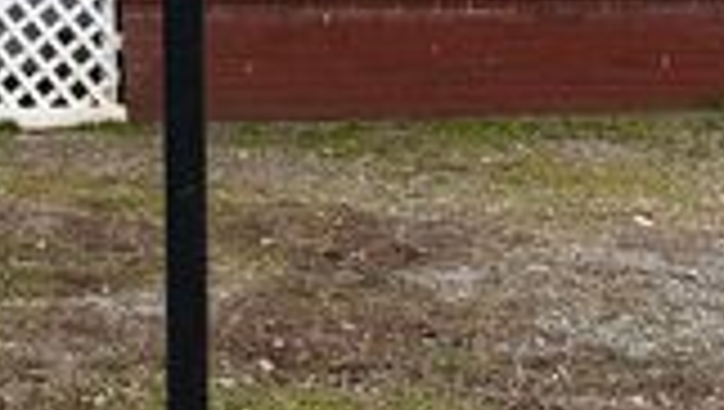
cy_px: -538
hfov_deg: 18.6
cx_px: -171
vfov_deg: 10.0
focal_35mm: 108
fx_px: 2076
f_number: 1.78
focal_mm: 6.86
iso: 80
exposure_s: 1/1083
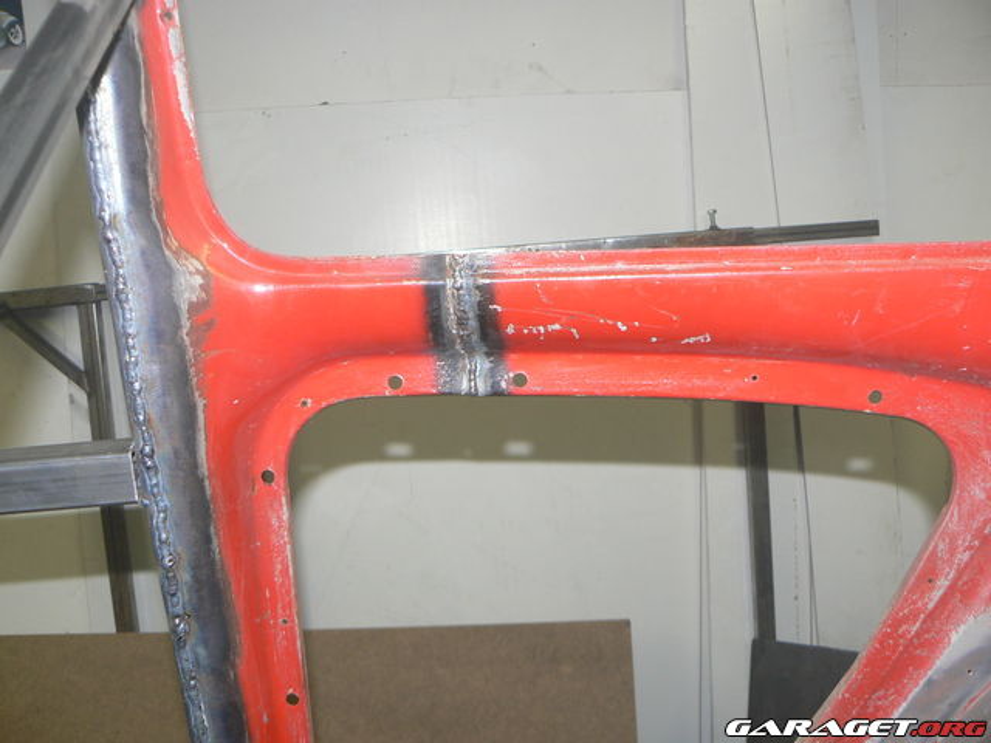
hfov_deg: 51.4
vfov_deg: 39.7
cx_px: 496
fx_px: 1031
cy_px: 372
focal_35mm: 36
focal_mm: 6
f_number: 2.8
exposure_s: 1/30
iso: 100
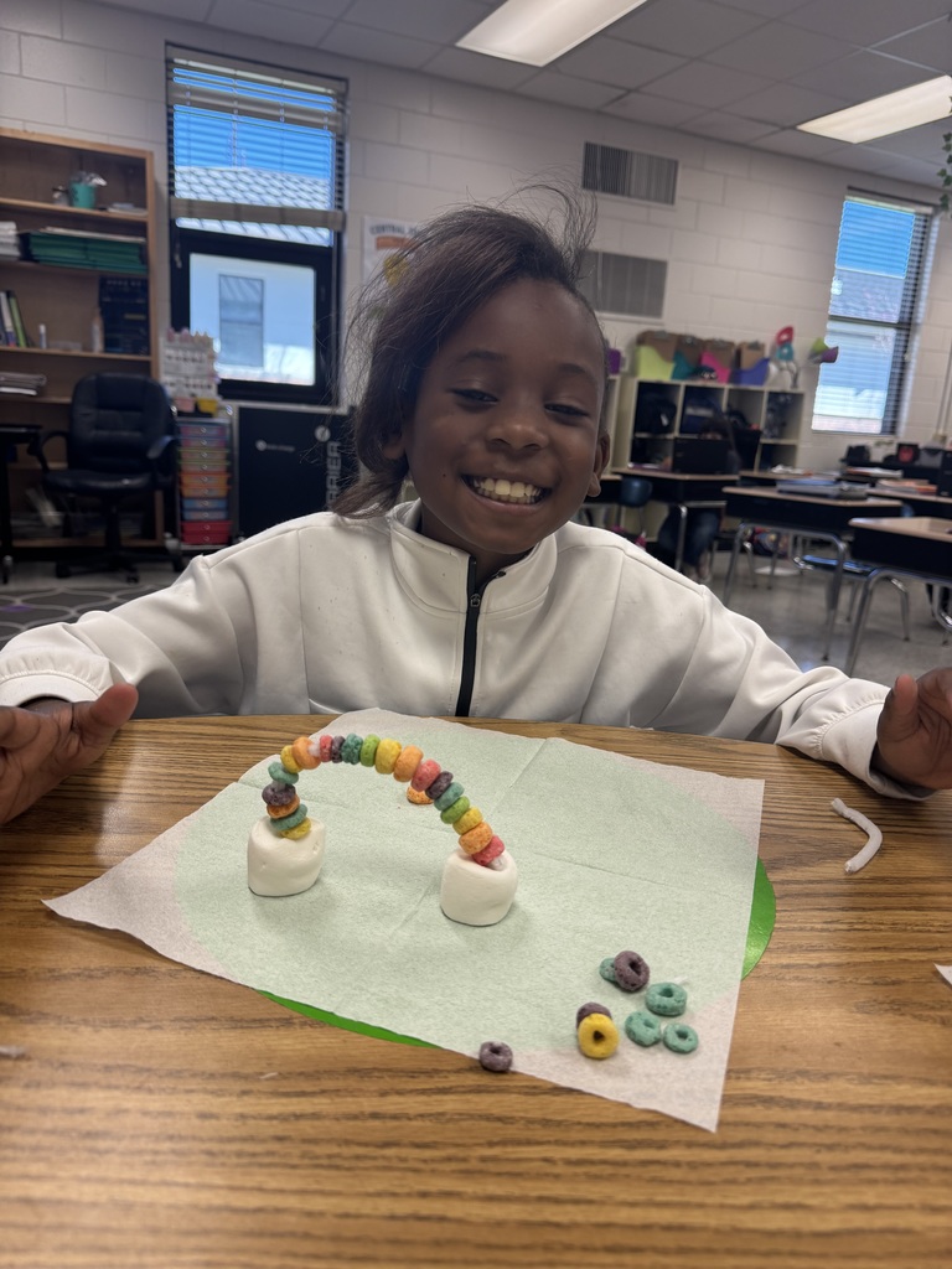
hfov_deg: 56.8
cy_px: 634
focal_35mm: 24
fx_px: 880
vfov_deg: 71.6
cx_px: 476
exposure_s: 1/120
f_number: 1.78
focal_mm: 6.76
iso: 160
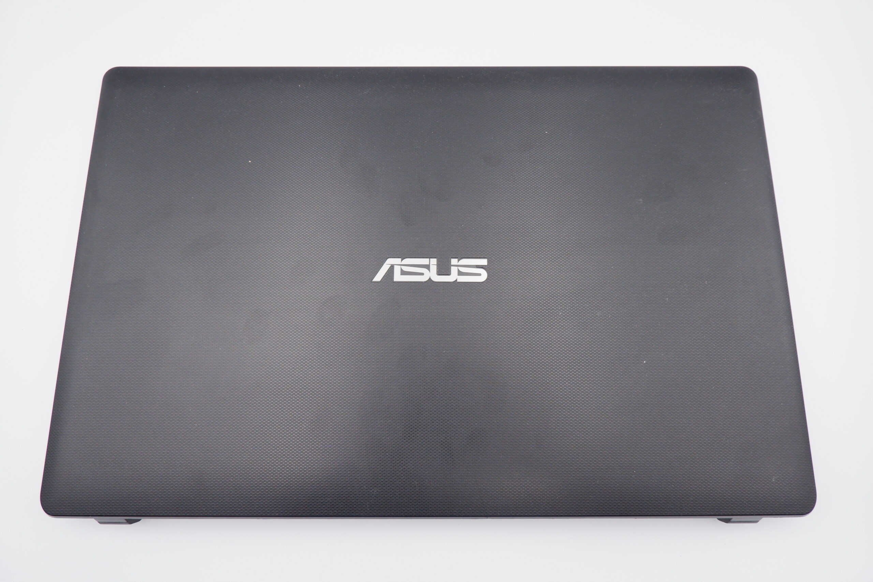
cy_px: 291
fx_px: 558
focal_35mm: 23
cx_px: 436
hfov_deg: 76.1
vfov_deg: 55.1
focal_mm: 15
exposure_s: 1/240
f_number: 5.6
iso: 1250
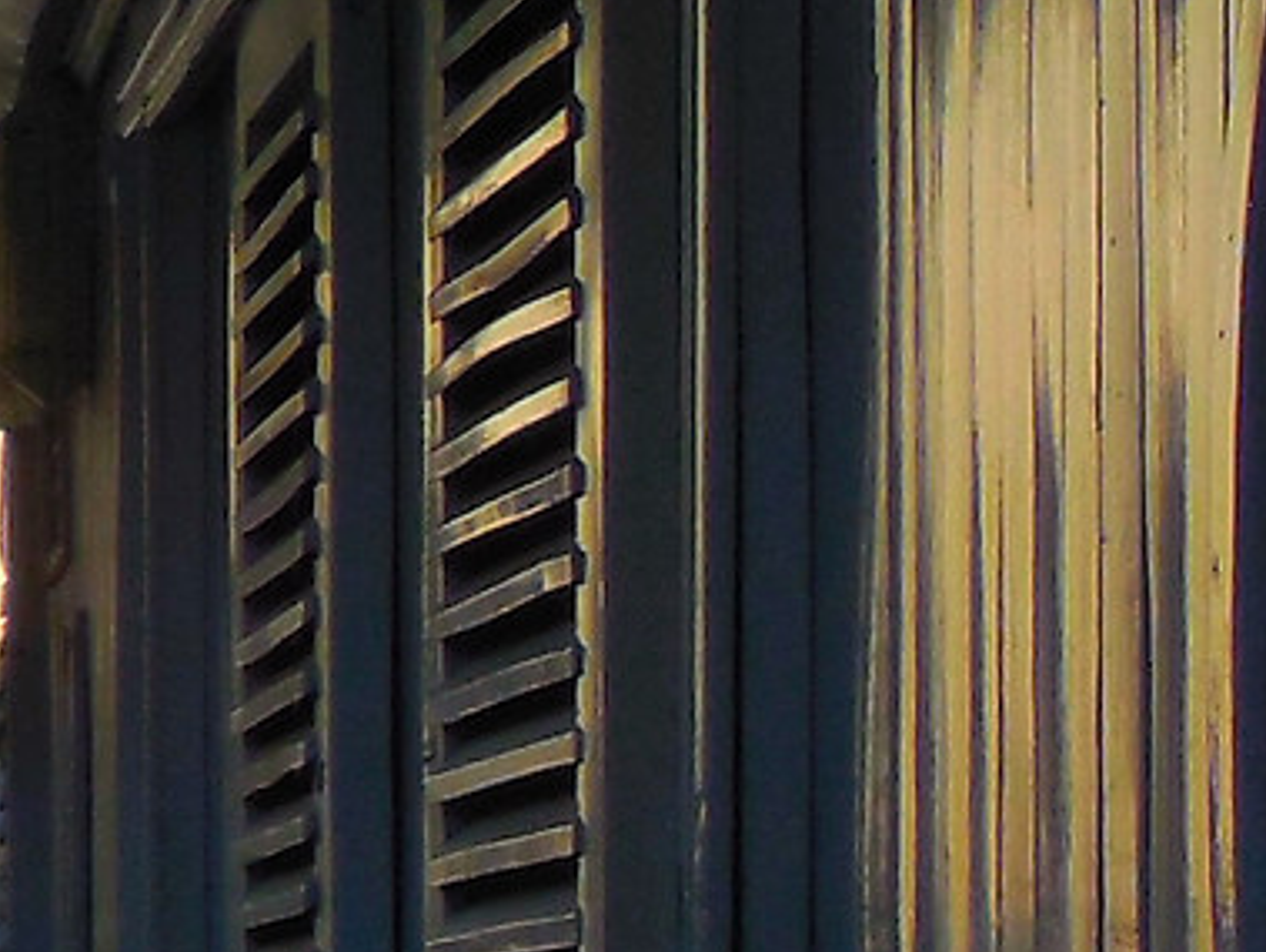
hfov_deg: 6.9
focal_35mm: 253
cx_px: -2736
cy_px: 772
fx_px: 9262
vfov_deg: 5.9
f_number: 3.6
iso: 125
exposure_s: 1/640
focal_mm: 7.1
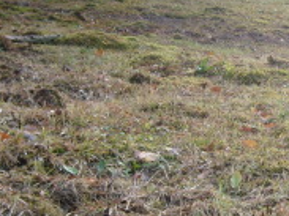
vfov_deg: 16.0
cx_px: 302
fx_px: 768
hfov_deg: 20.5
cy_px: 147
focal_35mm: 92
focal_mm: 5.8
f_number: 2.8
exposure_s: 1/180
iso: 80
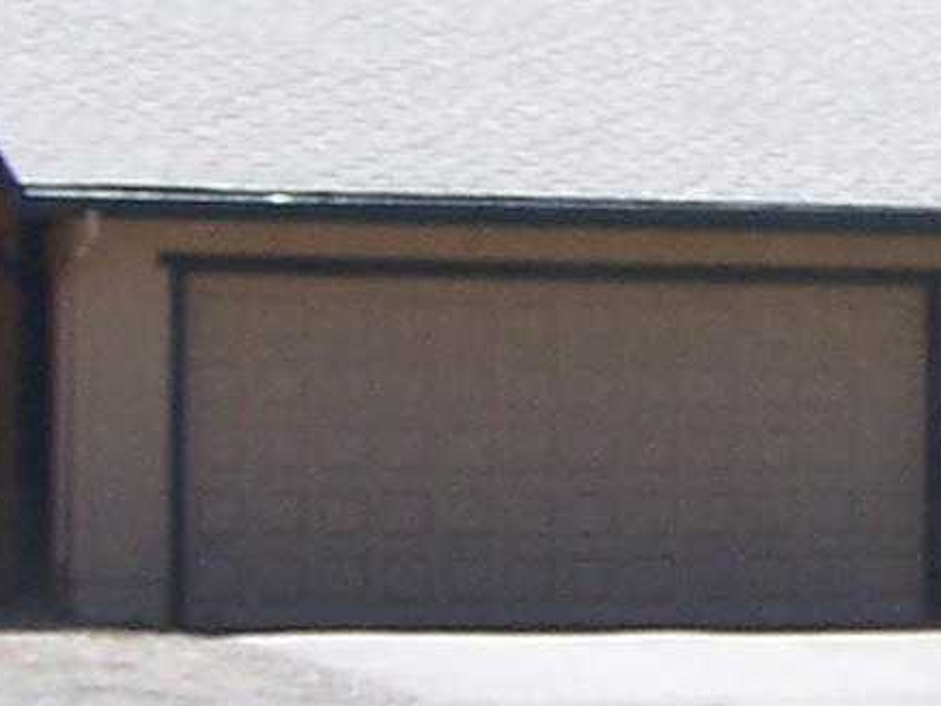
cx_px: 1520
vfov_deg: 6.6
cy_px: 409
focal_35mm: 224
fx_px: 6091
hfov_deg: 8.6
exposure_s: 1/500
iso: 80
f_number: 2.8
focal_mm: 6.3
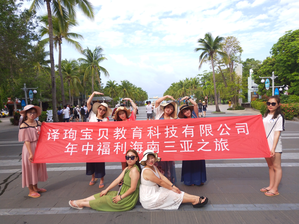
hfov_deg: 69.4
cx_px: 150
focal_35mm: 25
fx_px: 216
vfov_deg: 54.9
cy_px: 112
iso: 200
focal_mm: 4.28
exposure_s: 1/1241
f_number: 1.7
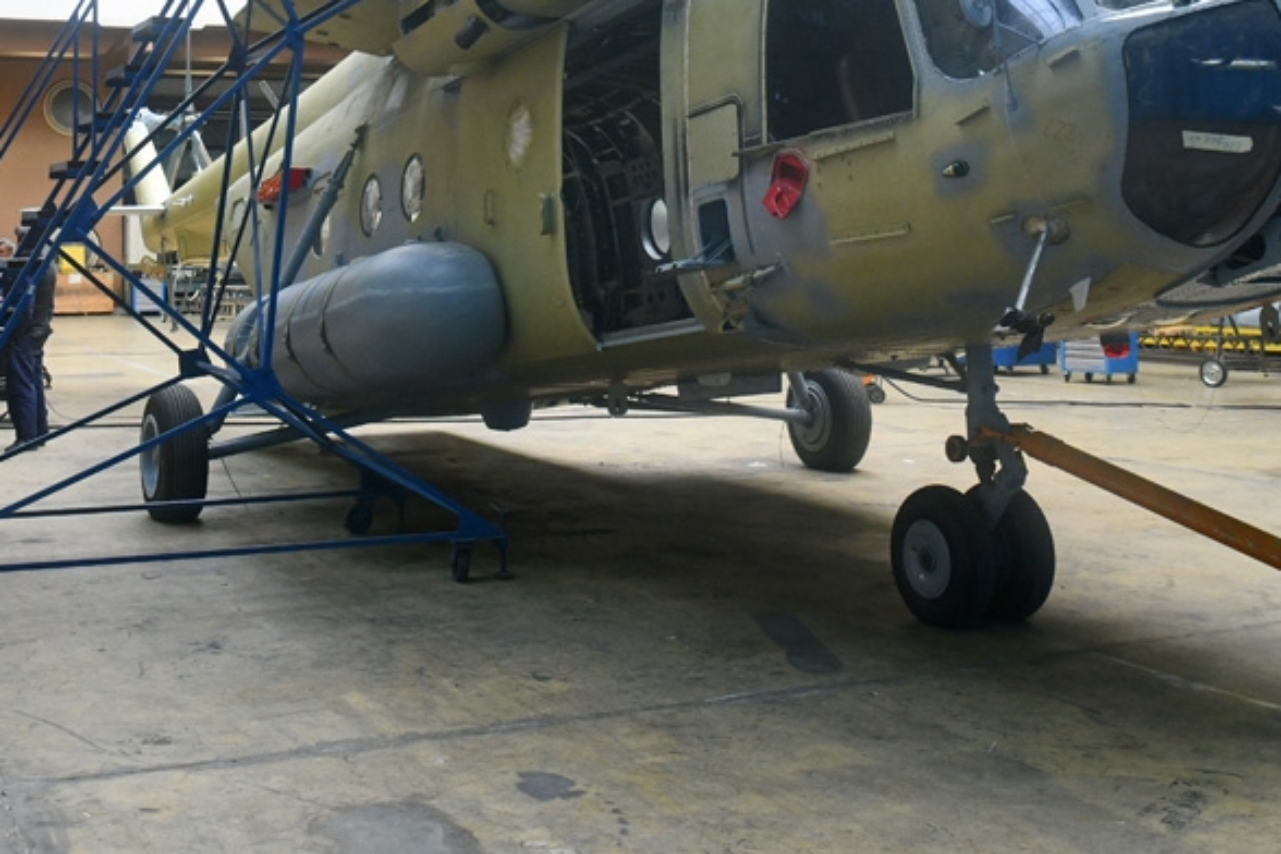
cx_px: 549
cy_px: 144
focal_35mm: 49
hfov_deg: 40.3
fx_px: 1743
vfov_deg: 26.9
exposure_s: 1/125
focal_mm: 24
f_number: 8
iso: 1250
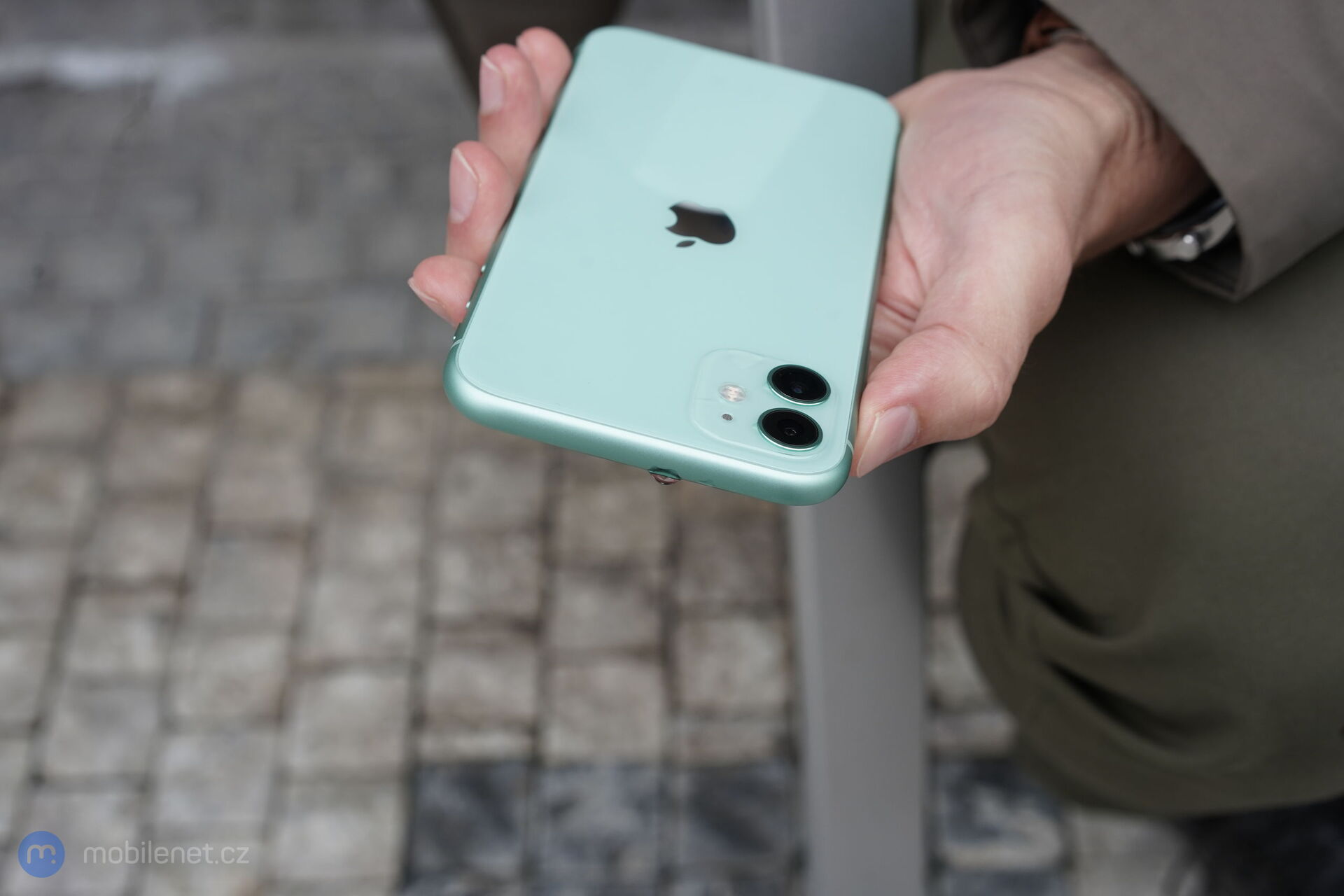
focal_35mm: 55
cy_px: 448
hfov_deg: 36.2
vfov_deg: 24.6
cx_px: 672
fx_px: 2053
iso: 400
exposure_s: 1/250
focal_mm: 55
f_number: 7.1
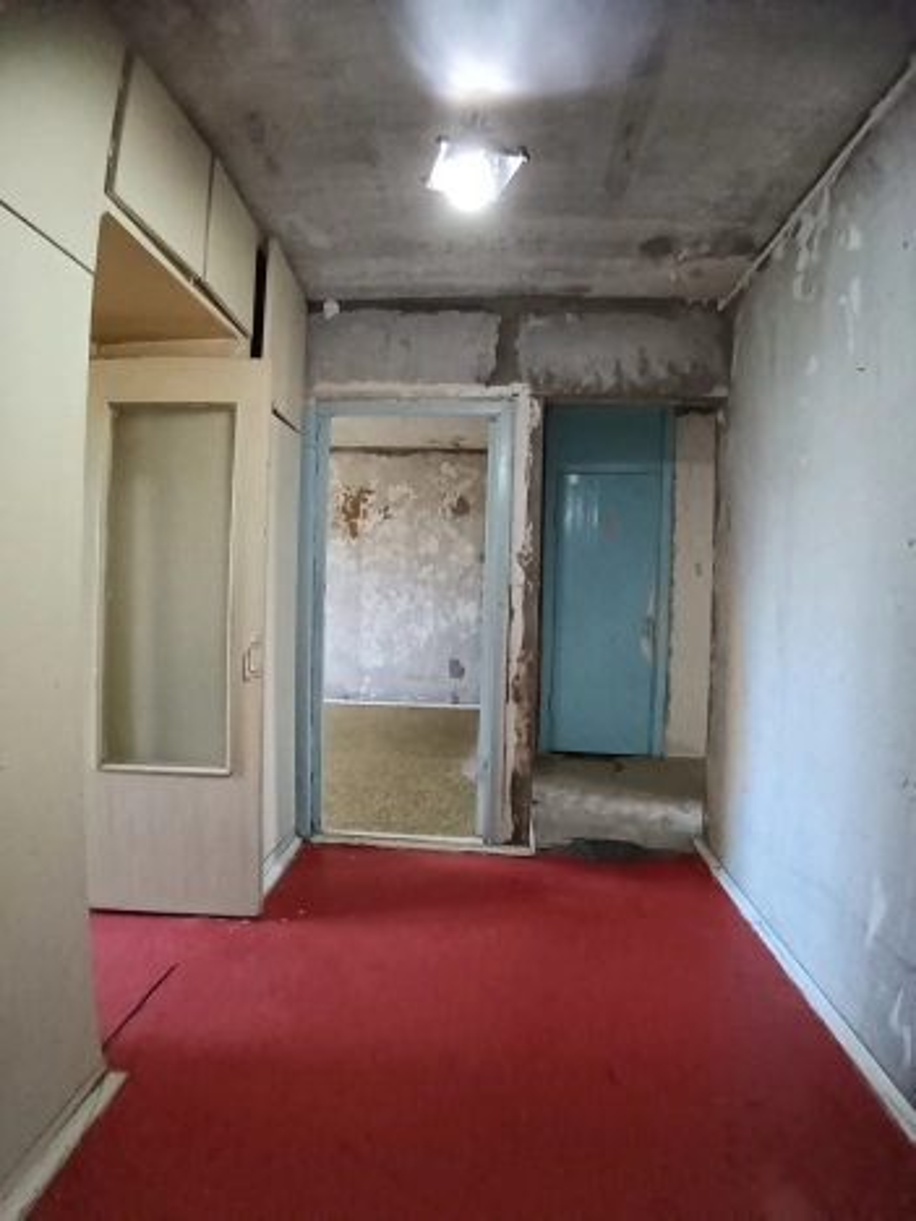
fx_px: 600
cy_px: 610
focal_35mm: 17
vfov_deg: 91.0
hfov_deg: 74.7
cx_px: 458
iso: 1113
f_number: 2.2
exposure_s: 1/25
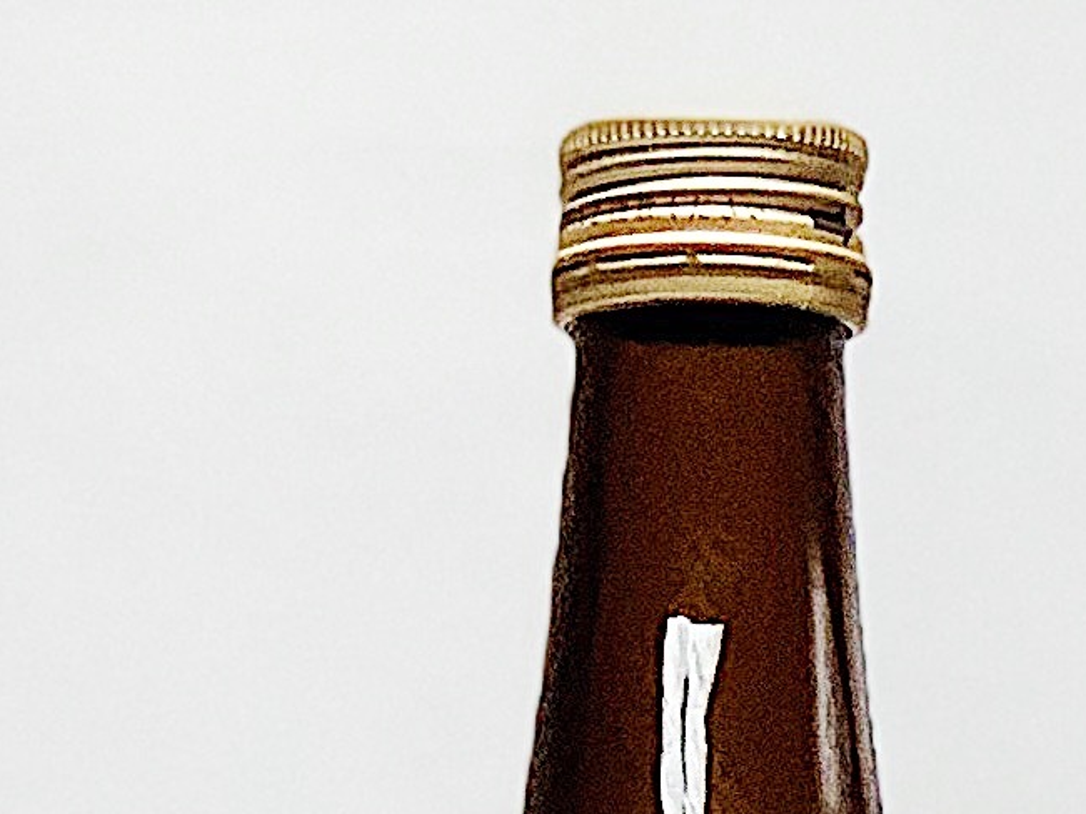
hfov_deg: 6.1
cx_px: 1216
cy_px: 1134
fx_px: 10100
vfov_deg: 4.6
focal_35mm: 322
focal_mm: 6
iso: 100
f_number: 2.4
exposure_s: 1/122
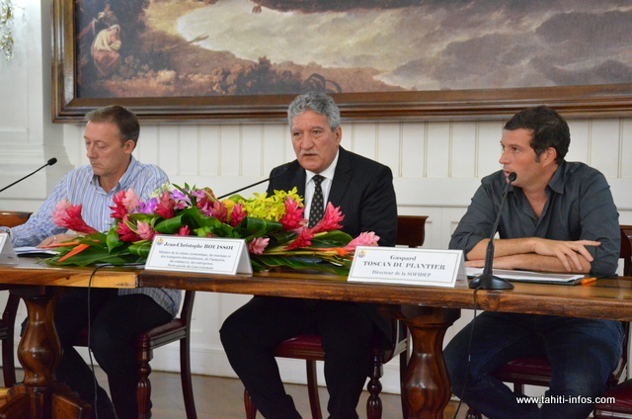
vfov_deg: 21.5
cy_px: 210
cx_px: 316
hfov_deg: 32.0
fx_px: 1104
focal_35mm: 63
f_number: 6.3
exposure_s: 1/160
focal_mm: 42
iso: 6400
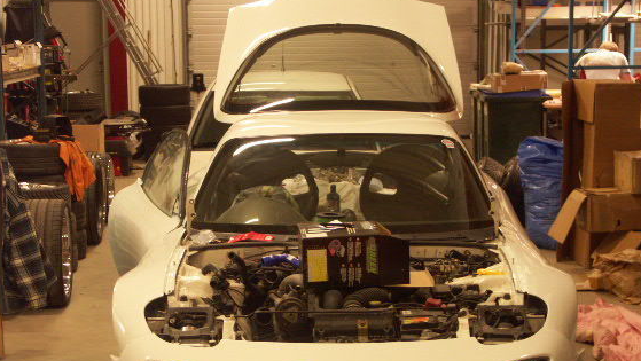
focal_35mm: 96
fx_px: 1632
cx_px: 319
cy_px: 258
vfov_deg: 12.6
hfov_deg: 22.2
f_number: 3.2
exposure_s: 1/15
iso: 200
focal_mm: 19.16
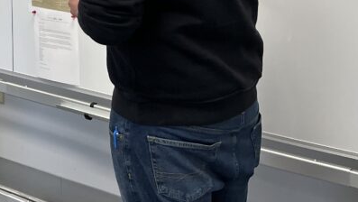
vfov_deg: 15.1
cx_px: -74
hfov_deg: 25.8
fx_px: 693
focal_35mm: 73
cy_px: -115
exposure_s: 1/120
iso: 125
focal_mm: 5.1
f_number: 1.6
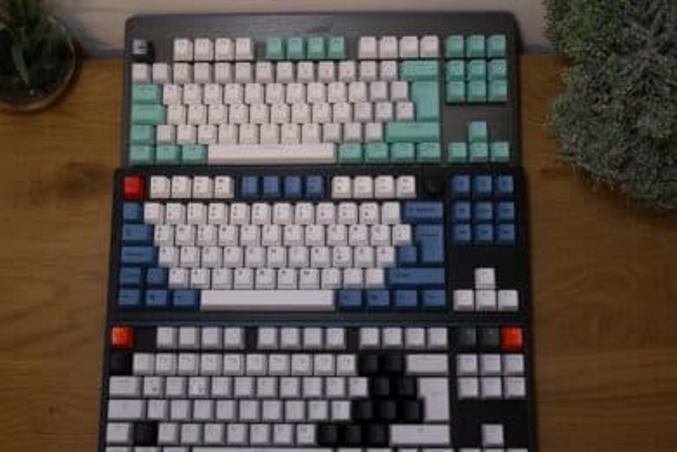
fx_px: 790
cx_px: 338
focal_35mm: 42
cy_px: 226
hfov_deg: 46.4
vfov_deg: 31.9
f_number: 8
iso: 1600
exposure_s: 1/40
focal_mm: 28.3
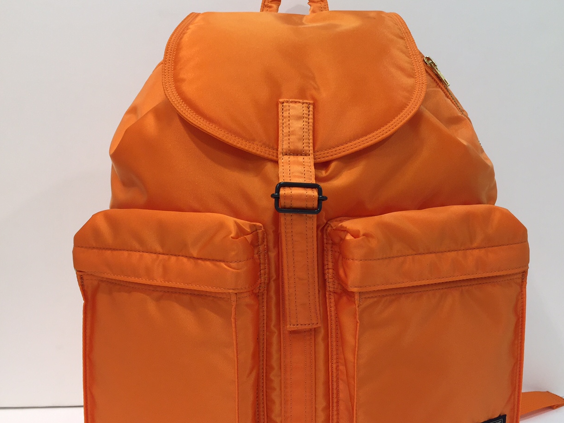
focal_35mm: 39
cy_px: 225
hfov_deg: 47.9
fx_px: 635
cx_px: 293
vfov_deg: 36.8
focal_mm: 4.15
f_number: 2.2
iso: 40
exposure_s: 1/100
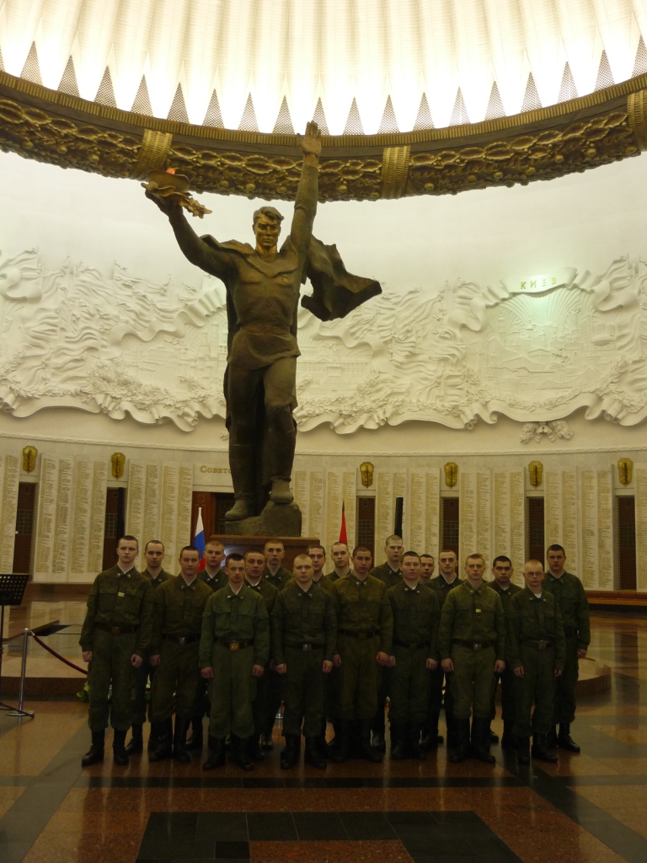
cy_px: 432
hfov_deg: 42.9
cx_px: 324
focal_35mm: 33
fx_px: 822
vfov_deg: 55.4
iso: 160
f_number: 2.8
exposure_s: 1/30
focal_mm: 5.5
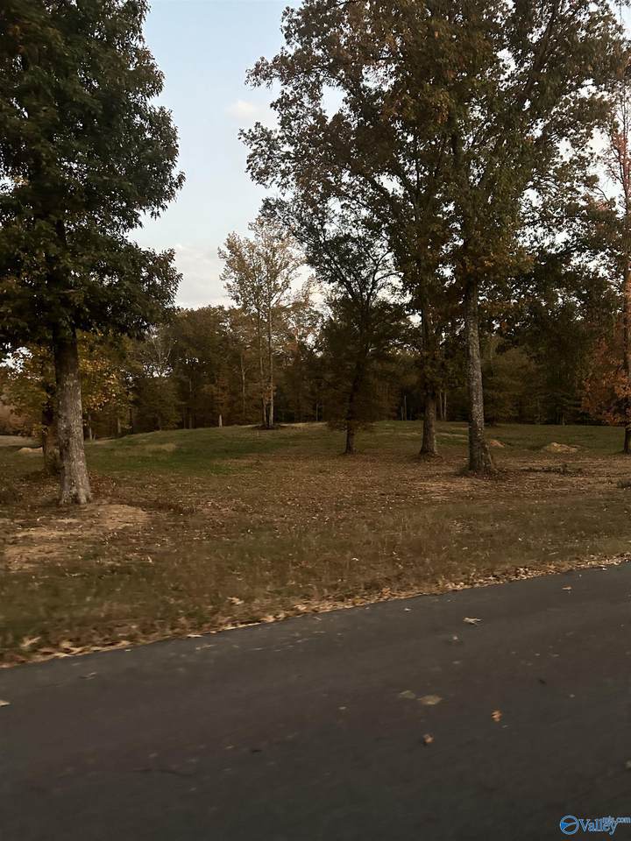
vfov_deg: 71.6
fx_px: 583
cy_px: 420
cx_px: 316
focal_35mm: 24
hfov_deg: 56.8
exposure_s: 1/32
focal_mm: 6.86
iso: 1000
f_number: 1.78
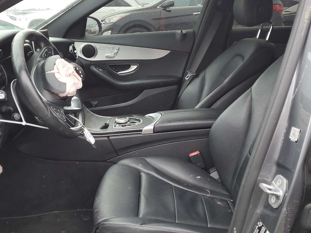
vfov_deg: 38.6
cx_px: 131
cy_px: 127
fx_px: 332
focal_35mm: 37
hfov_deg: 49.9
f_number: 1.5
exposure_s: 1/60.2
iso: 64
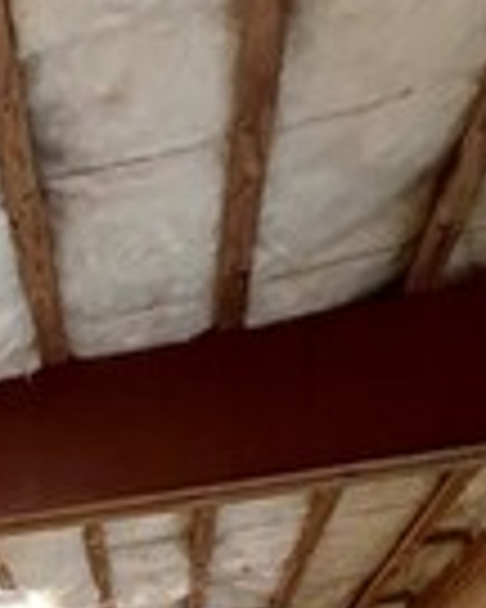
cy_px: 1022
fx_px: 1079
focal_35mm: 60
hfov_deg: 20.8
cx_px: -279
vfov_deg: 22.4
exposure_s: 1/60
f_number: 1.8
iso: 640
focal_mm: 1.57
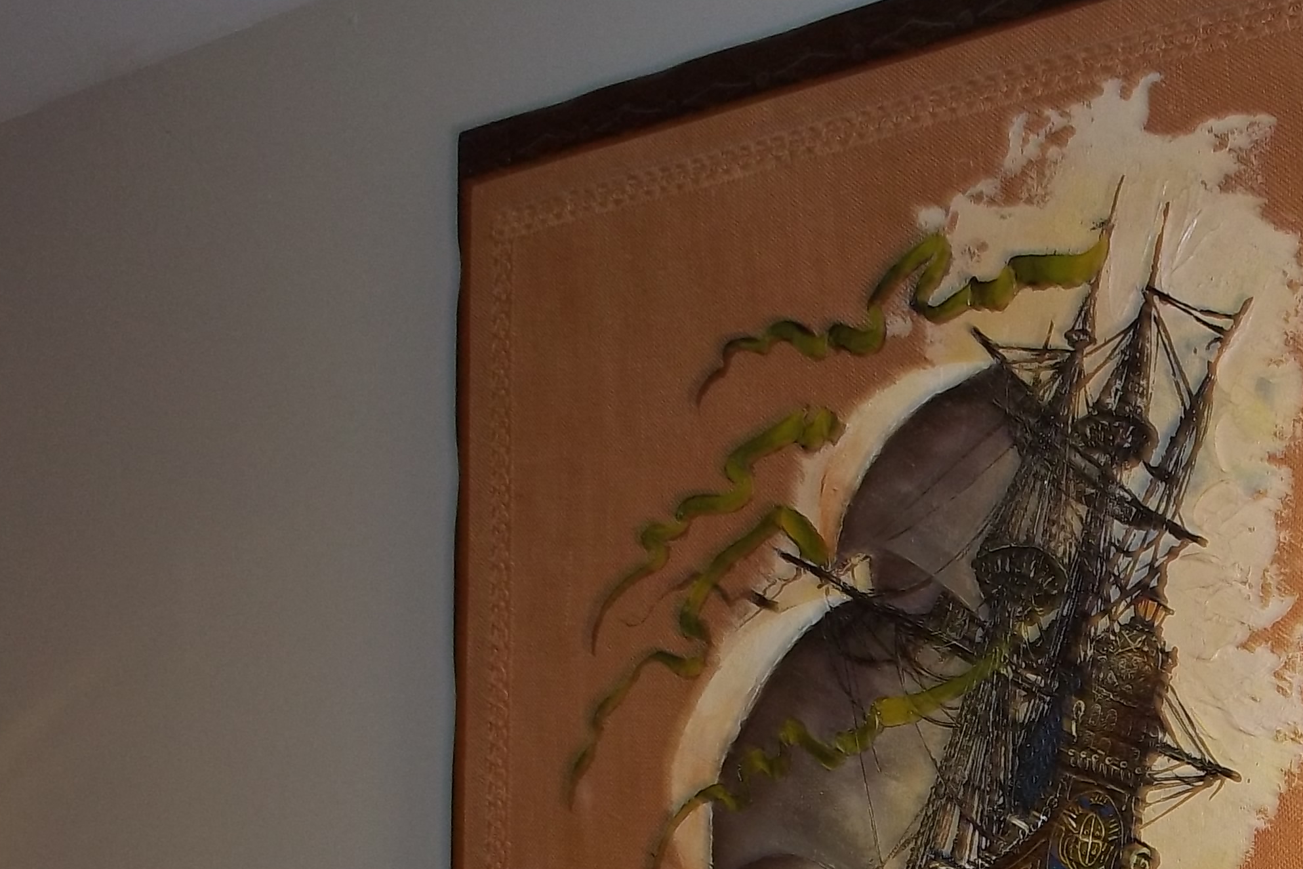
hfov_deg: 29.4
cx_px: 1034
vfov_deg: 19.7
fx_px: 2425
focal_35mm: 67
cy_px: 864
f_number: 2.9
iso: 80
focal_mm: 5.7
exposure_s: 1/30
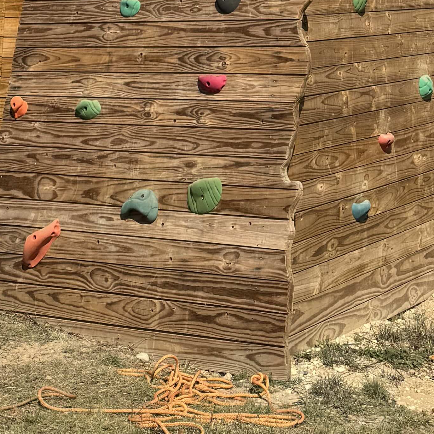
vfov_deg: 15.5
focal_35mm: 88
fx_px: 1248
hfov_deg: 19.6
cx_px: 314
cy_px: -450
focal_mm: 6.76
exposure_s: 1/3597
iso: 80
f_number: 1.78
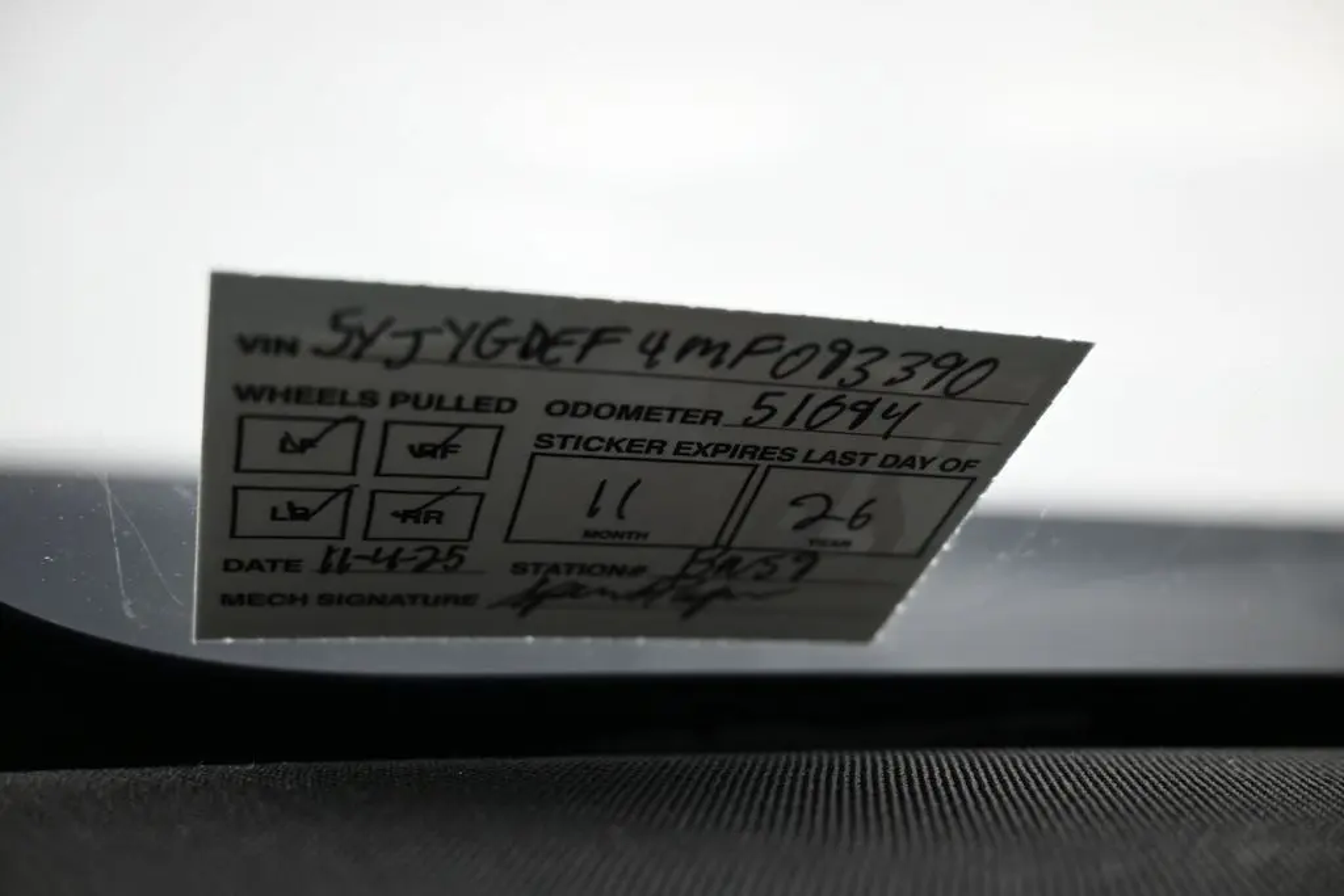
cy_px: 448
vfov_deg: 35.5
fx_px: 1400
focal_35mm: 38
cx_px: 672
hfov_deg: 51.3
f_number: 4.2
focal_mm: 25
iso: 560
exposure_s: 1/125
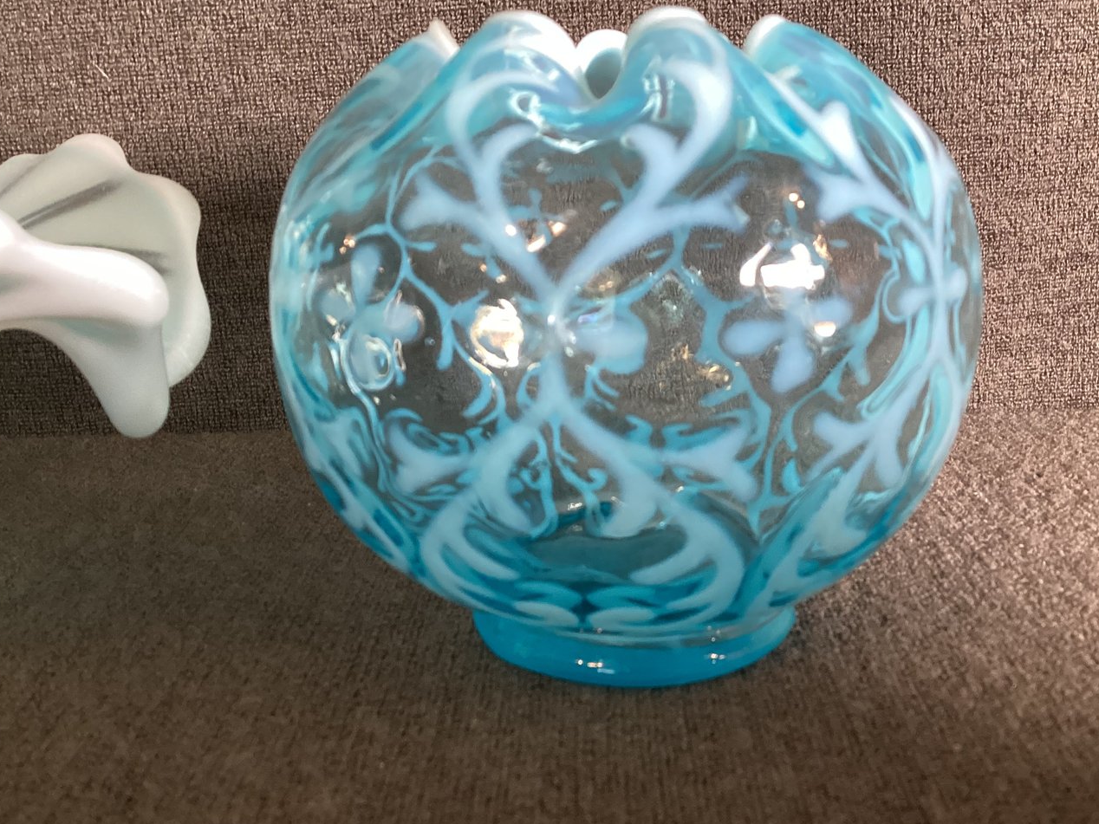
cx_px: 643
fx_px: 1175
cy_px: 377
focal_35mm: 37
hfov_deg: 49.9
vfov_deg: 38.6
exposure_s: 1/60
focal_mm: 3.3
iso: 250
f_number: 2.4
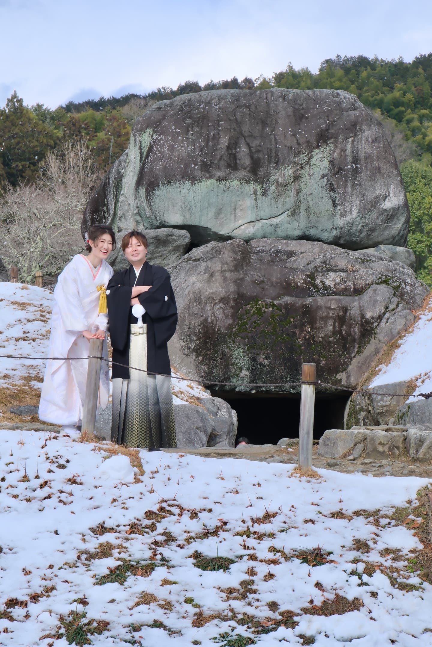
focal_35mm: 105
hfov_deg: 13.0
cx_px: 216
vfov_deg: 19.5
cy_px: 324
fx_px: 1890
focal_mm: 70
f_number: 10
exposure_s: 1/320
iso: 800
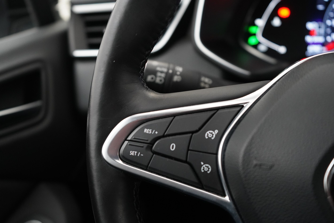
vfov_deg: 34.2
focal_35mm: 39
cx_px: 167
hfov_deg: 49.6
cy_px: 112
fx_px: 362
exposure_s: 1/60
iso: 5000
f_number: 4
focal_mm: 39
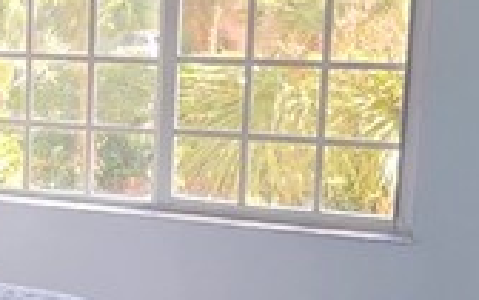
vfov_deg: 15.5
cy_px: 169
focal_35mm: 84
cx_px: -134
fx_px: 1097
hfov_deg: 22.2
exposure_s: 1/359
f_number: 1.9
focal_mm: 2.2
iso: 400
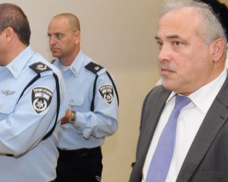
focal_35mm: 73
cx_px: 43
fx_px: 493
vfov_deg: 20.9
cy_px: 55
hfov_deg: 25.6
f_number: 5.6
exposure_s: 1/50
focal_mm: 18
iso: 400
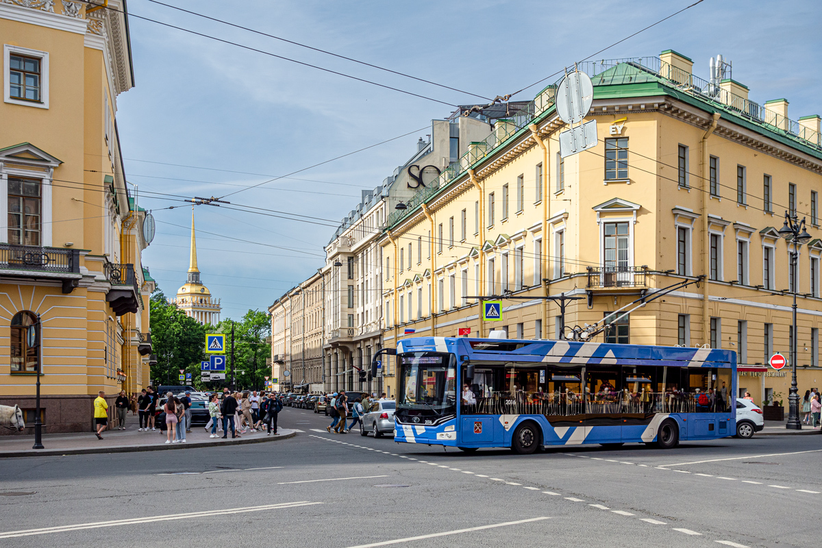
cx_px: 411
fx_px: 1073
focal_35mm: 47
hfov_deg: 41.9
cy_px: 274
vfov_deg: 28.6
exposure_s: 1/500
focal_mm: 17.4
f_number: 5.6
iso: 125
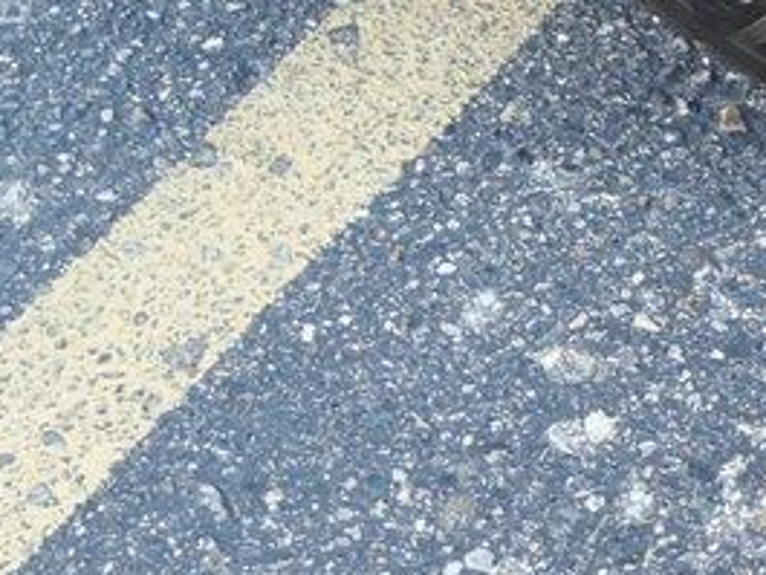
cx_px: 1234
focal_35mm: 139
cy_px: -509
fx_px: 3077
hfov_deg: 13.2
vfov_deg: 10.0
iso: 200
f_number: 4.2
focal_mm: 18
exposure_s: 1/60
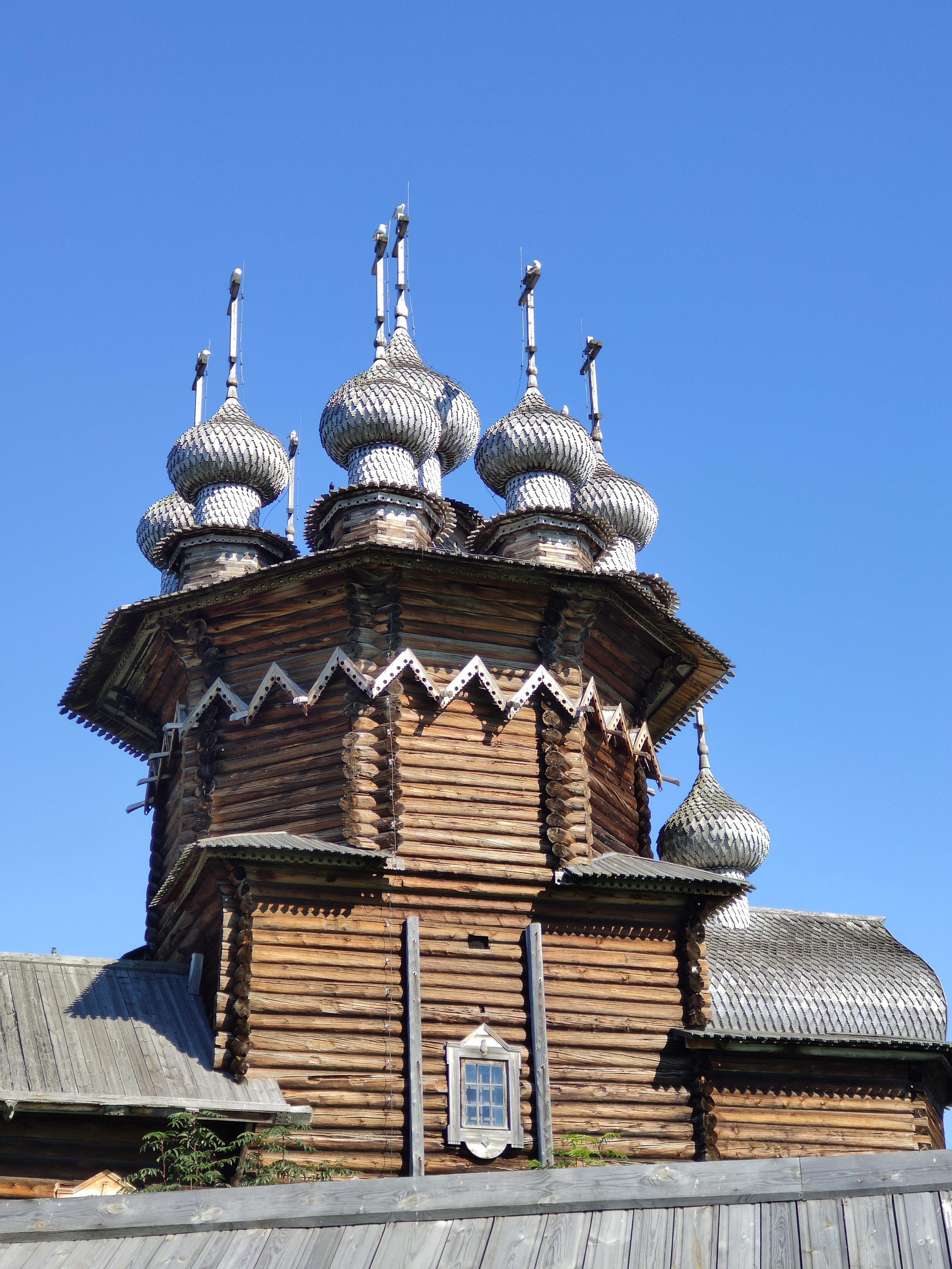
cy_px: 634
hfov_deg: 28.0
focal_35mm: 52
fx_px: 1907
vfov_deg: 36.8
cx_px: 476
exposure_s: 1/555
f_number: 2.4
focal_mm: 5.55
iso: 100
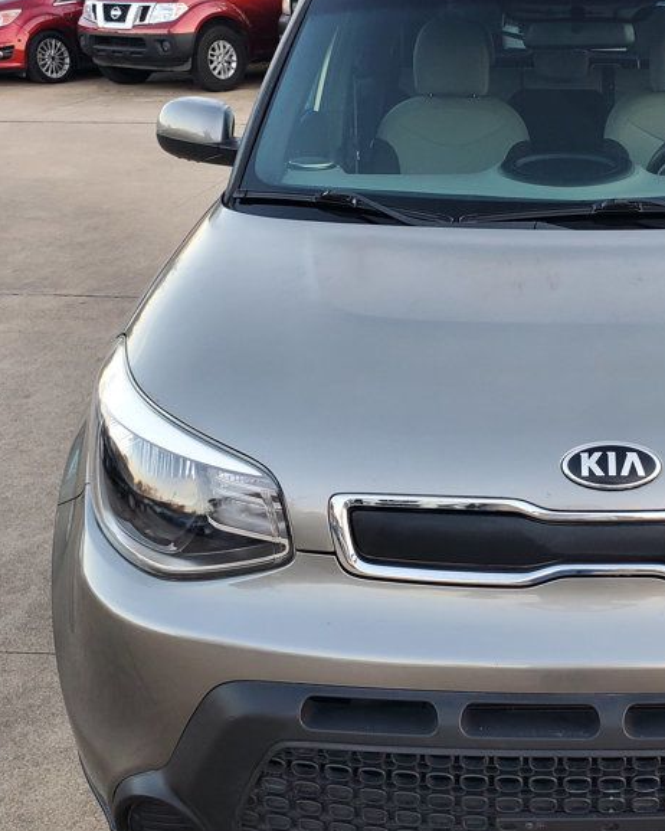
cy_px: 438
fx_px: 1106
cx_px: 571
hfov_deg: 32.1
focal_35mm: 45
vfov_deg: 41.1
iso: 125
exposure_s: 1/120
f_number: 2.4
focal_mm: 4.3
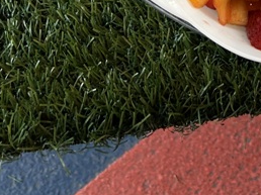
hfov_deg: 14.8
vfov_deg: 10.6
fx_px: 919
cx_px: 409
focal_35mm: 122
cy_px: -260
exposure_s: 1/134
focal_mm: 5.7
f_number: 1.5
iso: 32
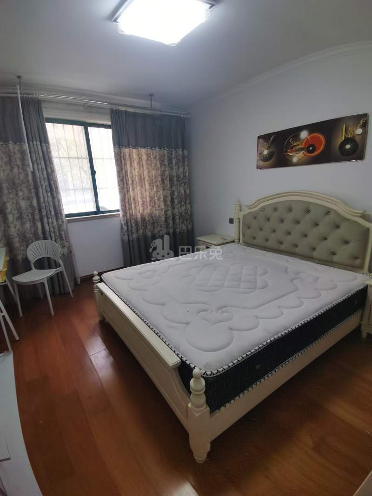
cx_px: 186
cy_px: 248
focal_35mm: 17
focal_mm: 1.78
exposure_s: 1/50
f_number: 2.4
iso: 160
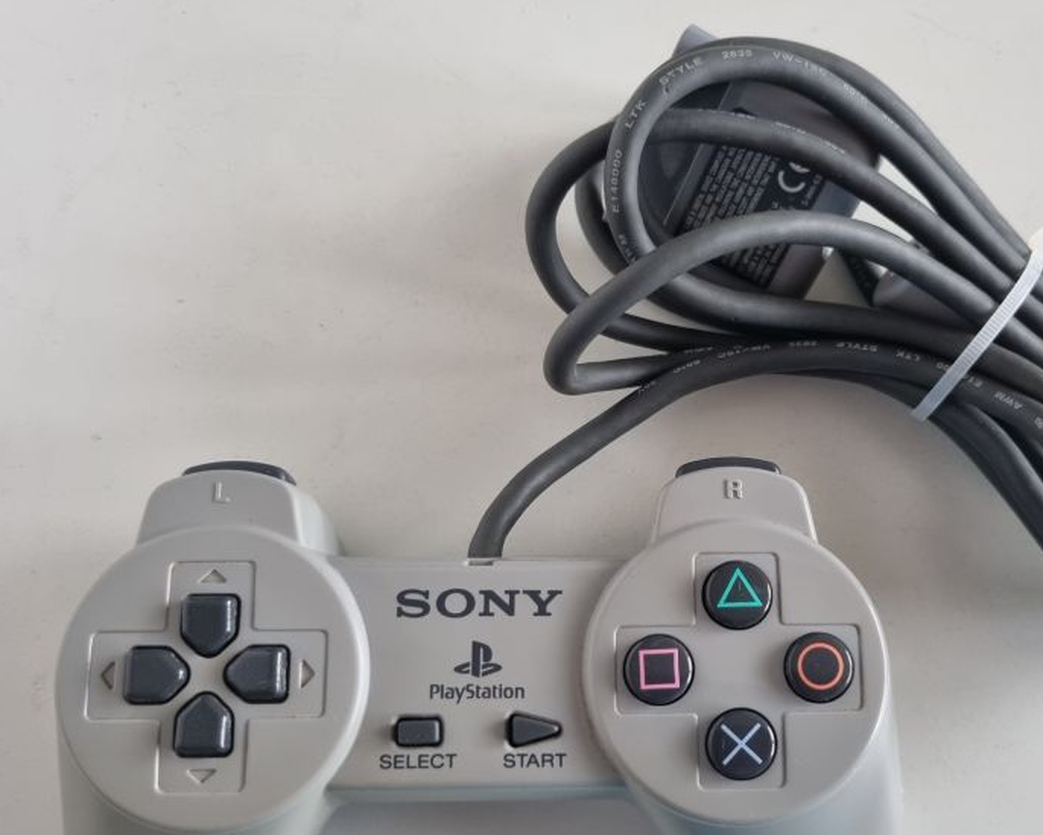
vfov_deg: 39.9
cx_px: 655
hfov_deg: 48.6
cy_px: 511
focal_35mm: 37
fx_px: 1142
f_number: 1.8
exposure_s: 1/50
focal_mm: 5.4
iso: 200
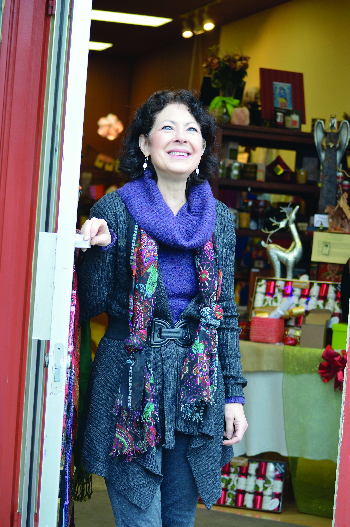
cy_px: 264
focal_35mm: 82
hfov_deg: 16.5
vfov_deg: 24.6
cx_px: 175
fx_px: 1205
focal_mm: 55
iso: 400
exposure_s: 1/80
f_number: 4.5
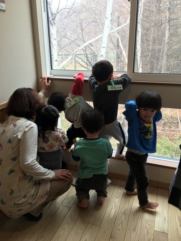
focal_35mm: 29
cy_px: 120
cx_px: 90
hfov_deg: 48.2
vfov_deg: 61.7
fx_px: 202
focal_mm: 4.15
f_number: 2.2
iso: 32
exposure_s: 1/60
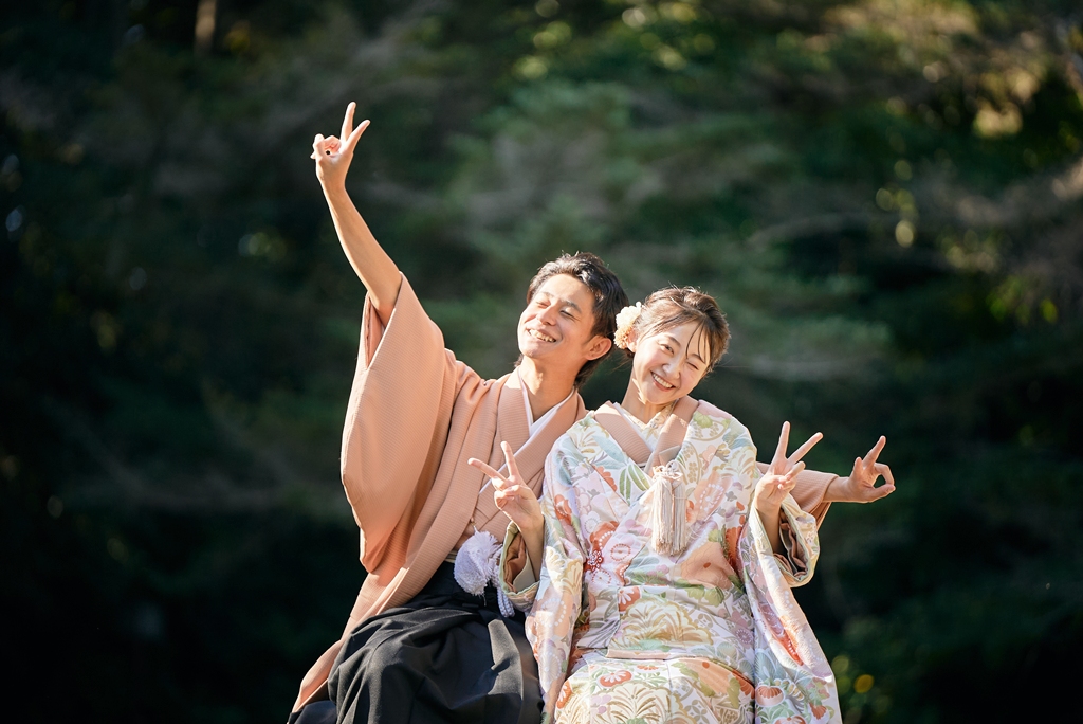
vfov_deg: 8.2
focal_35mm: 167
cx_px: 542
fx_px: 5027
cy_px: 362
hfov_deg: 12.3
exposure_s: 1/1250
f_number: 2.8
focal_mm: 167
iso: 100
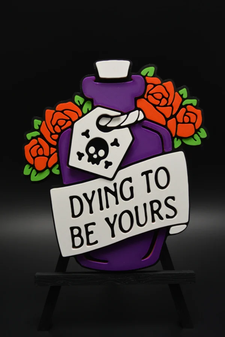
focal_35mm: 51
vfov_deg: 38.9
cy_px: 168
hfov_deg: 26.5
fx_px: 477
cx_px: 112
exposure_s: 1/60
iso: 500
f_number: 4.2
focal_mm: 34
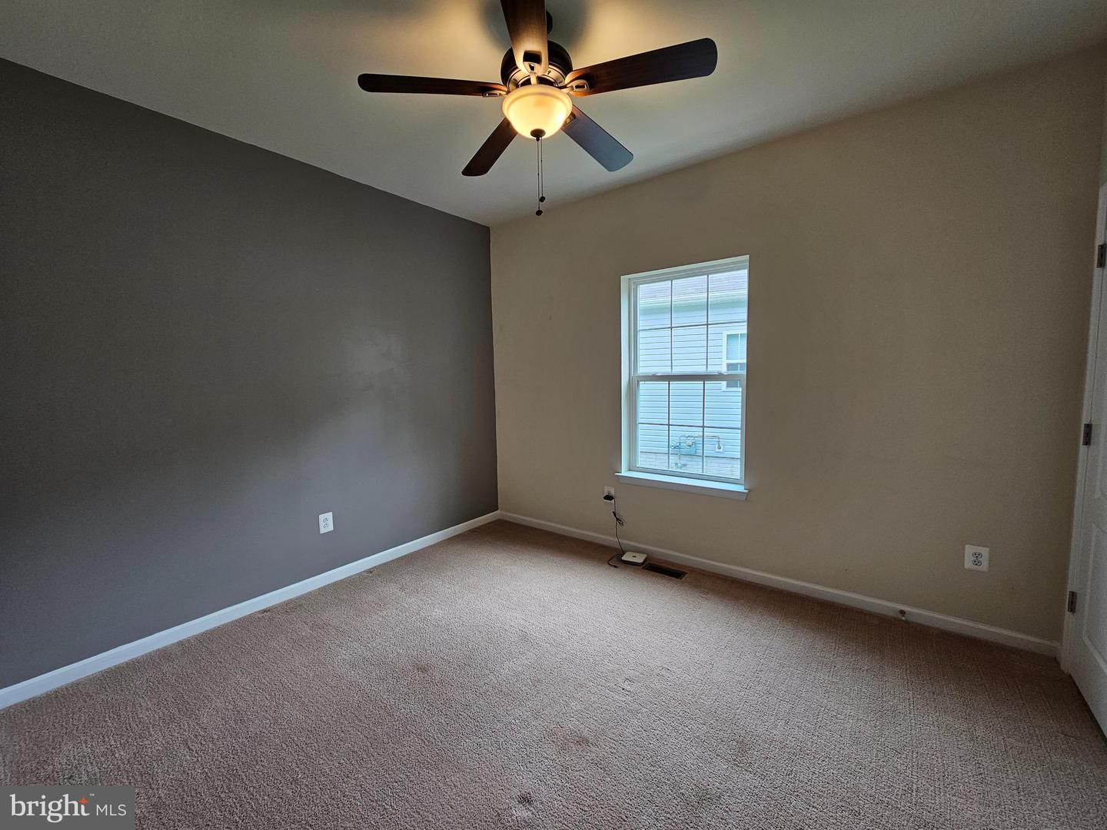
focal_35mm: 13
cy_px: 415
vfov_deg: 89.9
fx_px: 416
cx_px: 554
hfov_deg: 106.2
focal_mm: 2.2
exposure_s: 1/60
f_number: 2.2
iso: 64
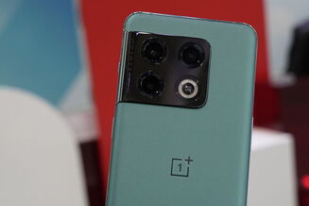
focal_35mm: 77
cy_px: 165
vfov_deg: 17.6
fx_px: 661
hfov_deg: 26.1
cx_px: 215
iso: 3200
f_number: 6.3
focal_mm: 41
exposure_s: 1/160
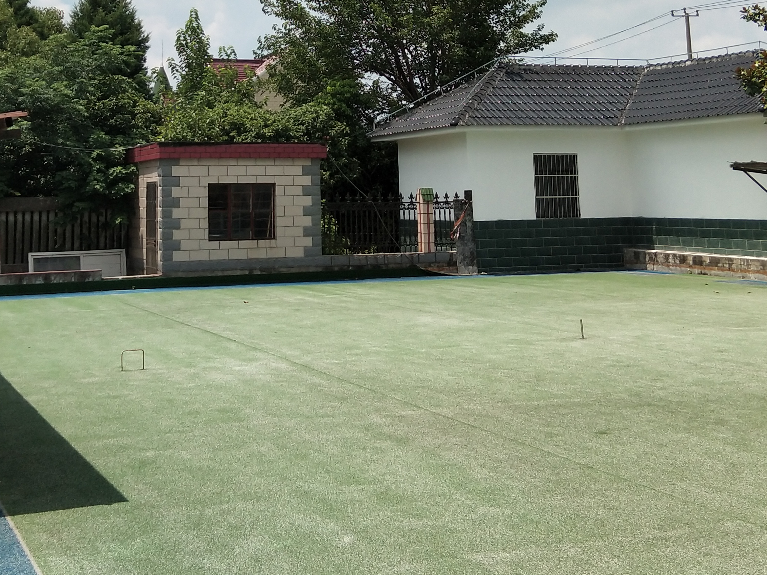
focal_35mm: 62
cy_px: 81
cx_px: 314
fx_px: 1374
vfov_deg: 23.2
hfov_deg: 31.1
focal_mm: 3.69
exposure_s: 1/1303
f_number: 2.2
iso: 50
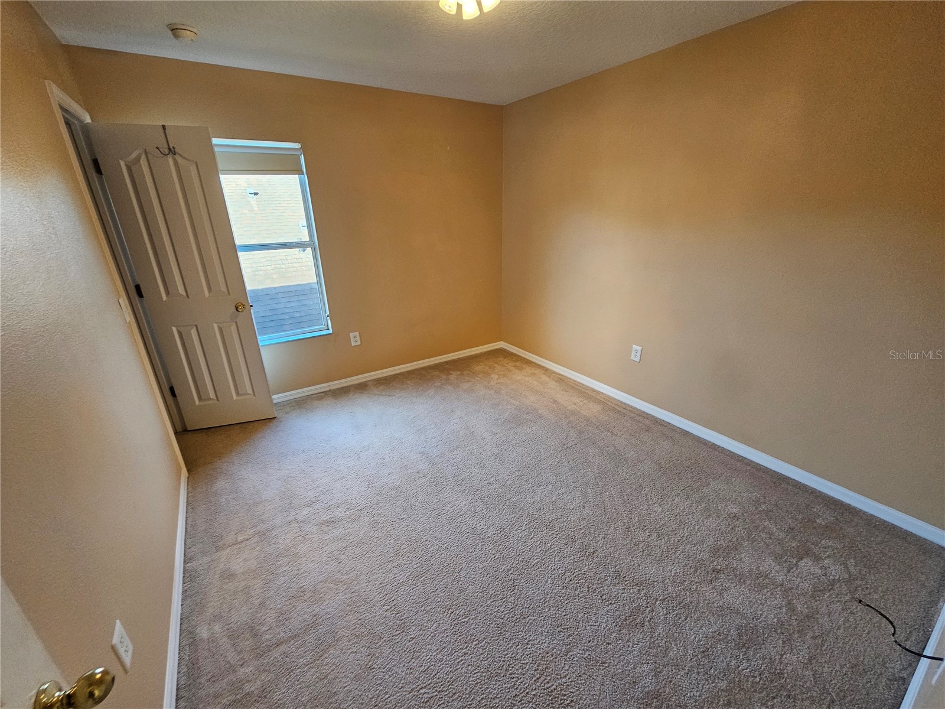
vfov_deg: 89.9
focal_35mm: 13
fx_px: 355
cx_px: 472
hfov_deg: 106.2
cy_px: 354
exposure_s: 1/60
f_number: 2.2
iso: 160
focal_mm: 2.2
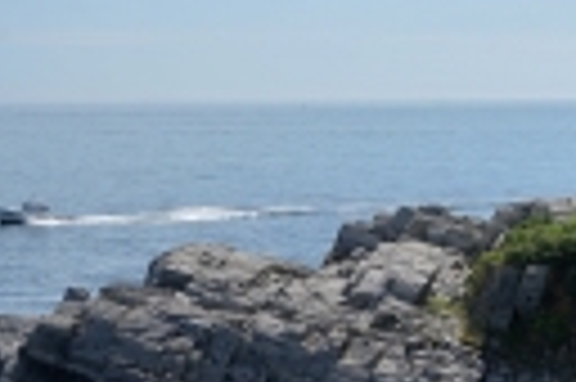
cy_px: 90
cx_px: 657
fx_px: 2333
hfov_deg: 13.7
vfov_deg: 9.4
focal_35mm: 146
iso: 100
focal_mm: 39
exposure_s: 1/200
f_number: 11
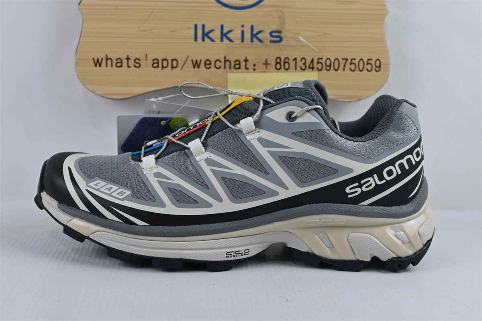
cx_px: 241
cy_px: 160
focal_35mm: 46
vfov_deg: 29.4
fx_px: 612
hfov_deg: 43.0
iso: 280
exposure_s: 1/125
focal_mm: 30.5
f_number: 5.6
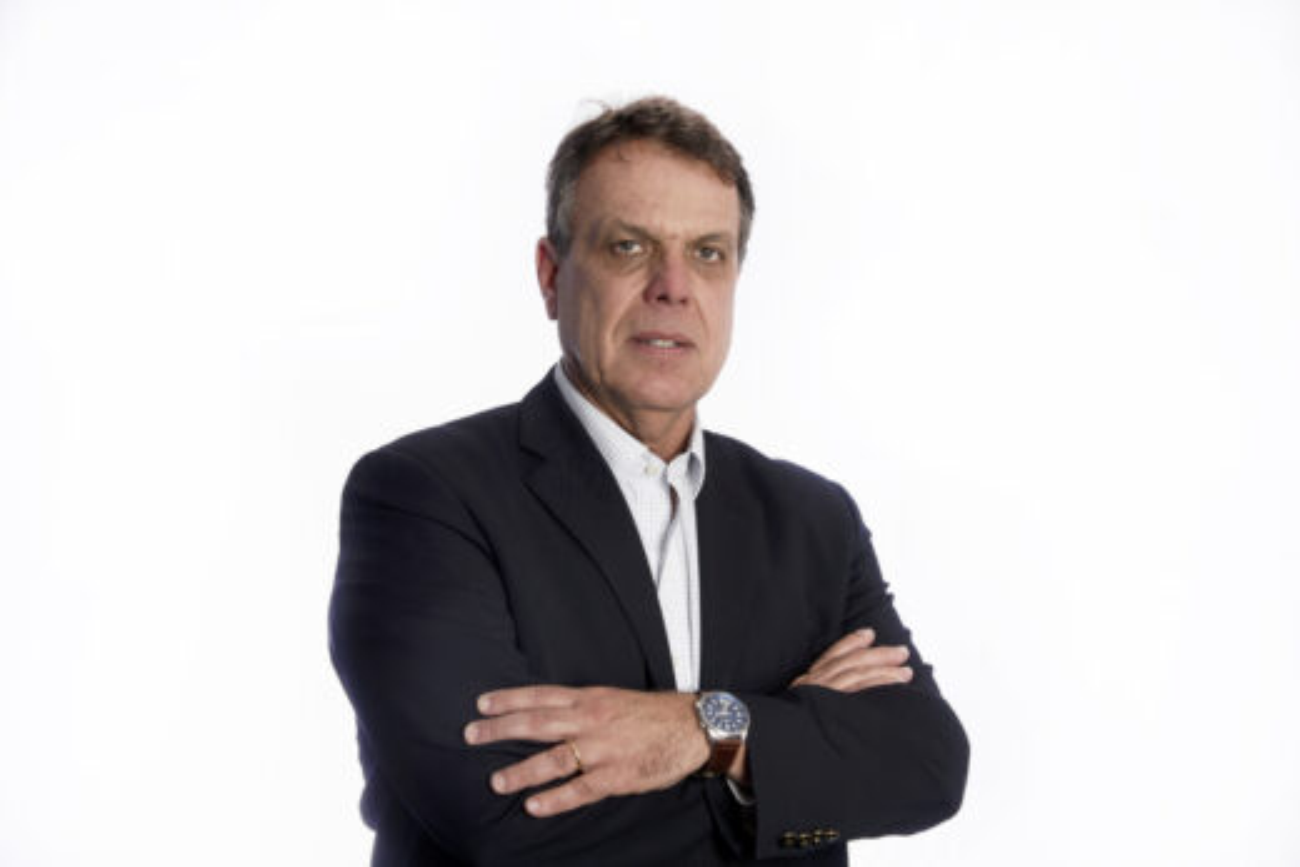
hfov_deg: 38.2
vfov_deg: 26.0
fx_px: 1878
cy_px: 434
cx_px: 650
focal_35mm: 52
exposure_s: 1/200
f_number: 7.1
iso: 100
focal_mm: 52
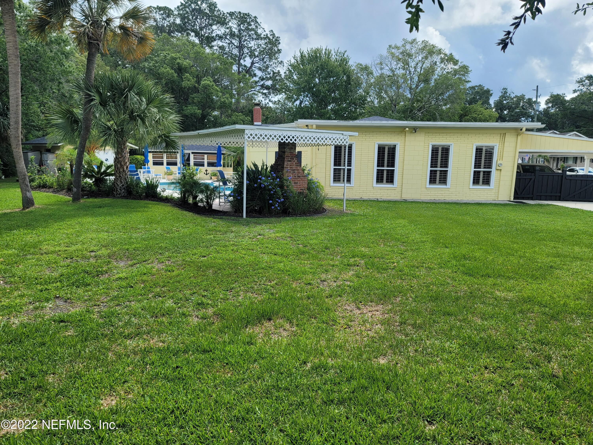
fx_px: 428
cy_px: 222
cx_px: 296
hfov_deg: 69.4
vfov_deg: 54.9
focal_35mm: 25
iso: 20
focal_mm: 7
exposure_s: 1/420
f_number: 1.8
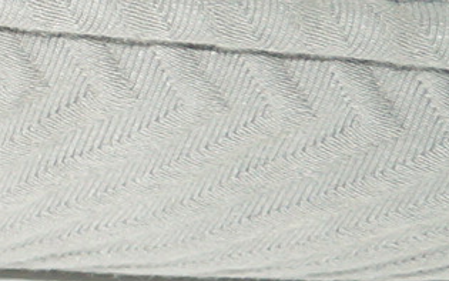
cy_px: -462
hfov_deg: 5.9
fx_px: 3770
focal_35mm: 308
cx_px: -1254
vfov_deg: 4.2
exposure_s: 1/60
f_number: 4.5
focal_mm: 26
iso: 250
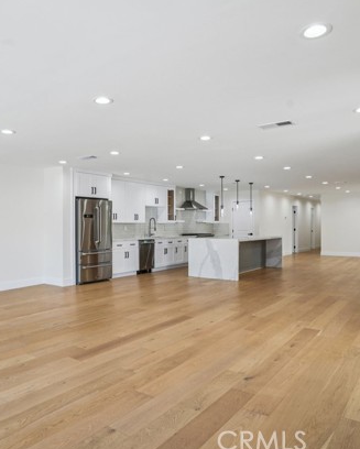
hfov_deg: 56.8
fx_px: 333
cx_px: 167
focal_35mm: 25
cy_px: 222
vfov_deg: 68.1
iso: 200
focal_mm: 17
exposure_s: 1/30
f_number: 8
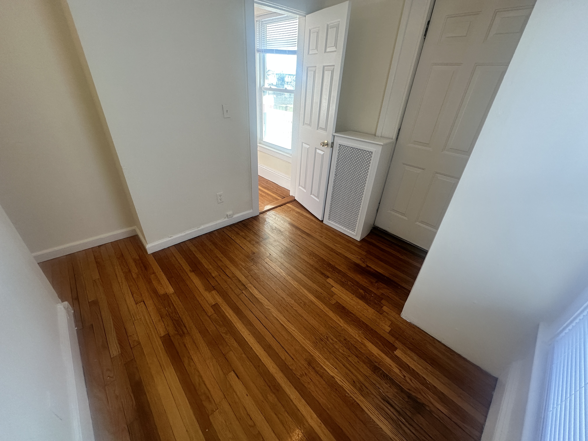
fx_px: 238
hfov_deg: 102.1
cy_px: 220
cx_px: 294
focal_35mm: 14
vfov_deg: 85.7
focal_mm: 2.22
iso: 160
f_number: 2.2
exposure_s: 1/120
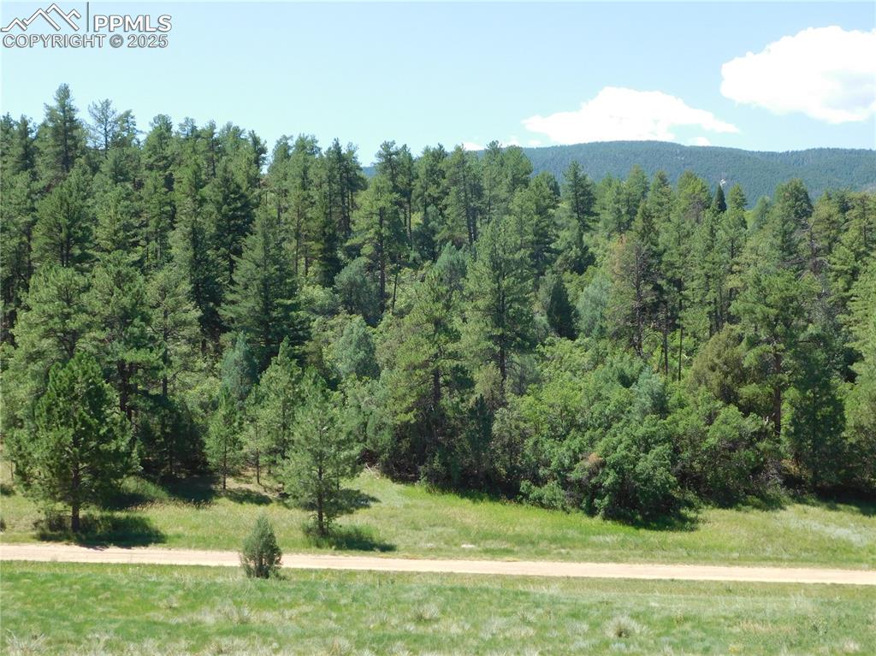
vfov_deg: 32.2
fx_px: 1138
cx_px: 438
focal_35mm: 45
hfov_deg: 42.1
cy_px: 328
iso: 125
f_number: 3.7
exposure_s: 1/500
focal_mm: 8
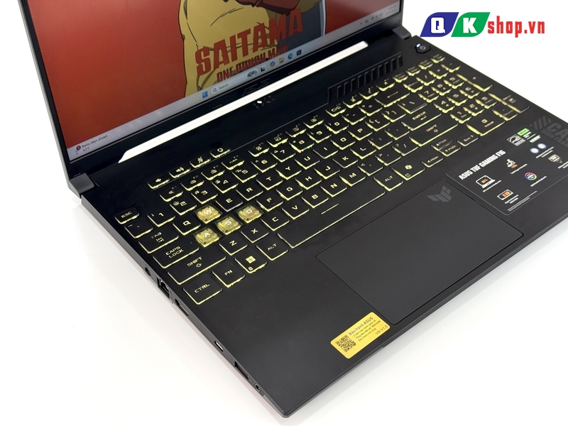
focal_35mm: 48
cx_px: 284
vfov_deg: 30.3
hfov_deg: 39.7
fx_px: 788
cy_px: 213
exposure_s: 1/74
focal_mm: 6.76
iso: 100
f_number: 1.78
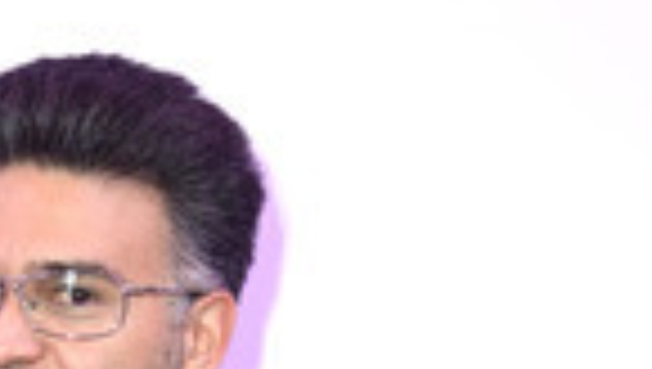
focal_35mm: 236
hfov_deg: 9.1
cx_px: 90
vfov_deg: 5.0
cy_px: 850
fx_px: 4085
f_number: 5.6
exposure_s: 1/250
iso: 1000
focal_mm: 82
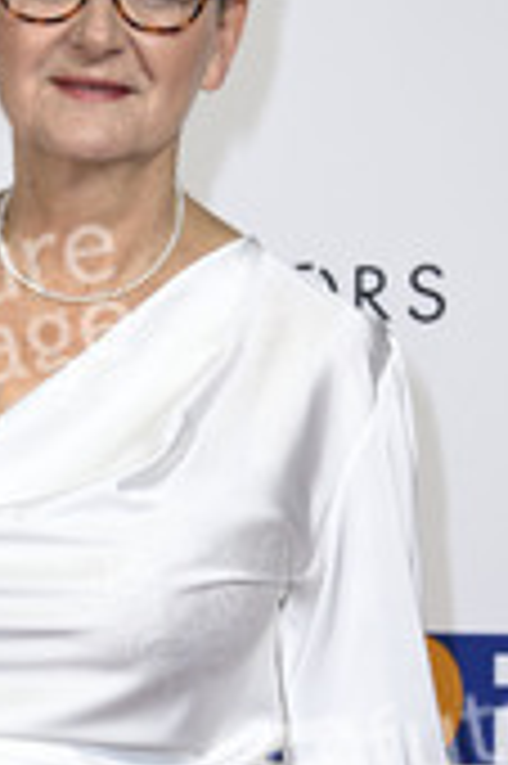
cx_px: 31
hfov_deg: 7.4
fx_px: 3902
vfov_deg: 11.2
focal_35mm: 184
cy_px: 558
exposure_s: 1/200
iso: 640
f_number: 5.6
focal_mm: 78
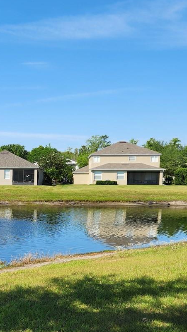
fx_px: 441
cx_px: -36
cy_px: 198
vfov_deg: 41.2
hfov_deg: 22.2
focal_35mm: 50
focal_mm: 5.4
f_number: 1.8
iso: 20
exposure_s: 1/1269
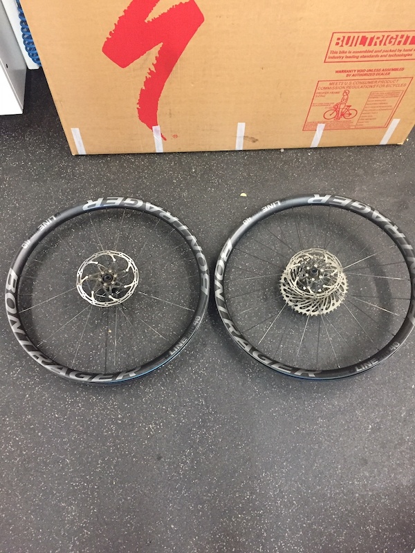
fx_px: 464
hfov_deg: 48.2
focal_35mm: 29
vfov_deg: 61.7
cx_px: 208
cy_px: 276
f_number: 2.2
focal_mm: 4.15
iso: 250
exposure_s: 1/30
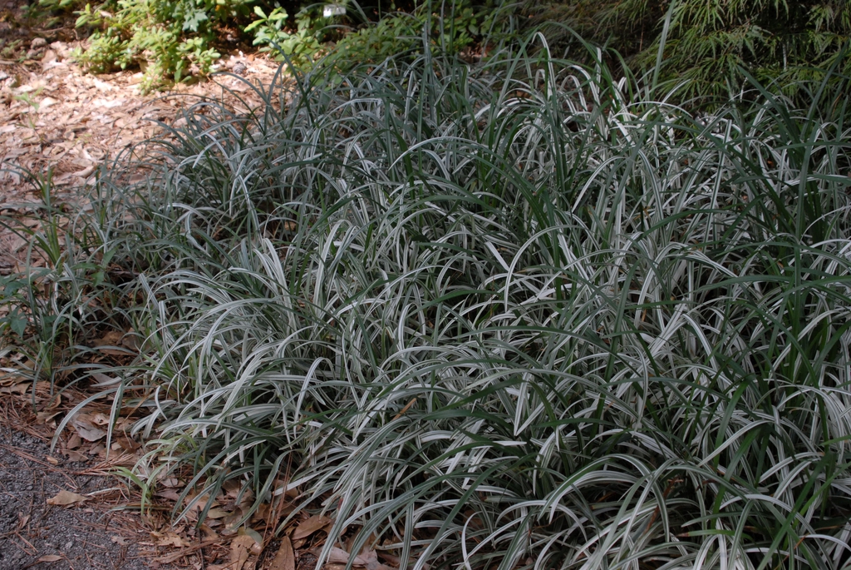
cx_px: 426
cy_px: 285
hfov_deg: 46.4
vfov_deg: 32.0
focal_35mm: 42
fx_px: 994
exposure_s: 1/160
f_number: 6.3
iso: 400
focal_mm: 28
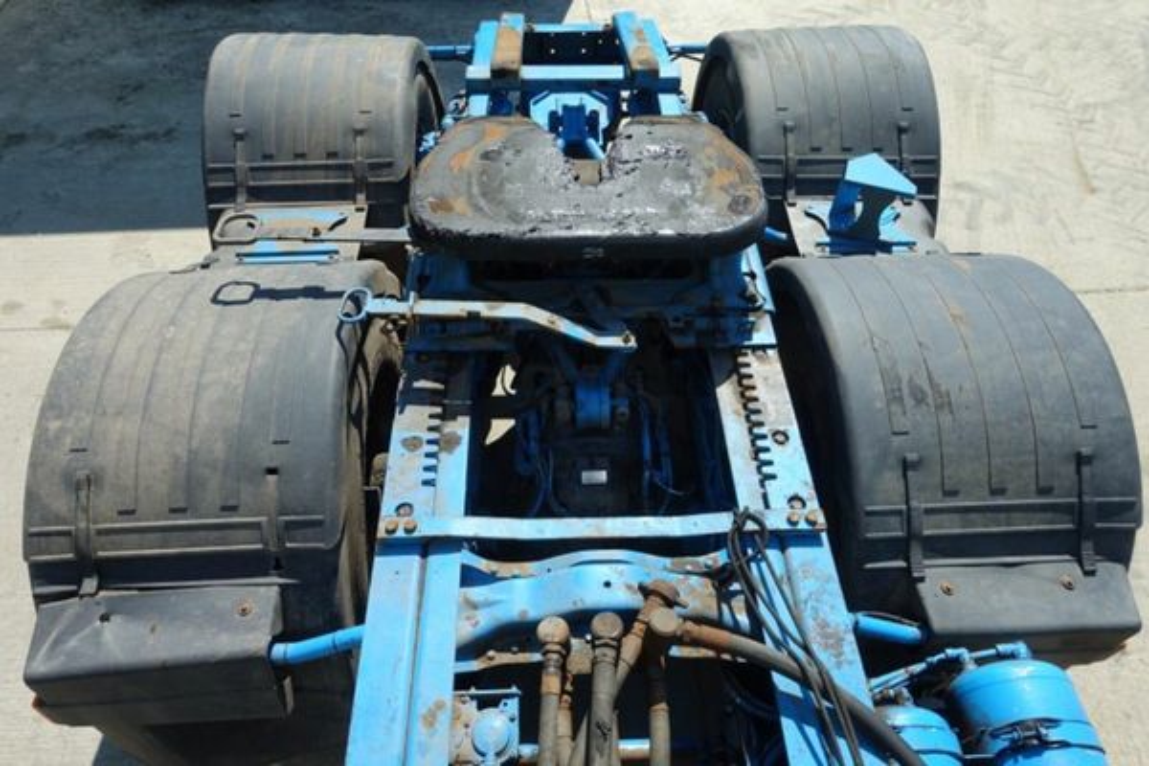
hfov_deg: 73.7
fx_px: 766
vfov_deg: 53.1
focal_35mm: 24
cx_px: 574
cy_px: 383
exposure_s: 1/400
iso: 125
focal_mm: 8.8
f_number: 5.6
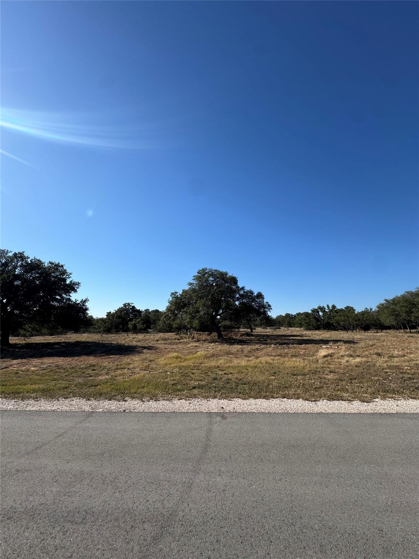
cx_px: 210
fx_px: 226
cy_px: 280
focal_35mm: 14
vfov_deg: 102.1
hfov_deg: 85.7
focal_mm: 2.22
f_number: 2.2
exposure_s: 1/2273
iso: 50
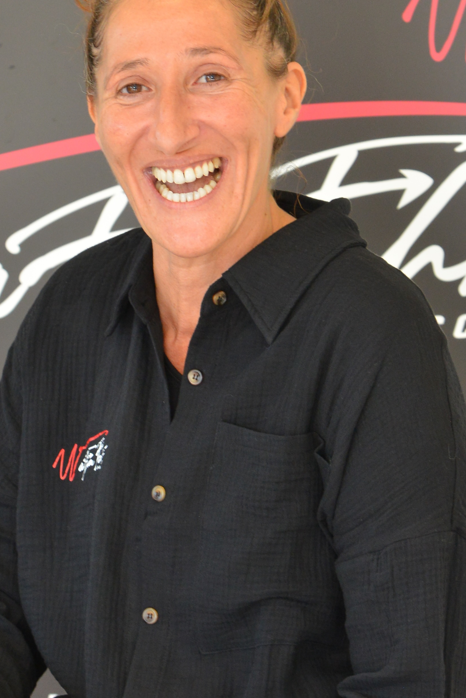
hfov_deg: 8.2
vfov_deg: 12.2
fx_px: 3261
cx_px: 171
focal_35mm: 168
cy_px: 211
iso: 1600
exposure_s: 1/60
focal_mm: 75
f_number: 9
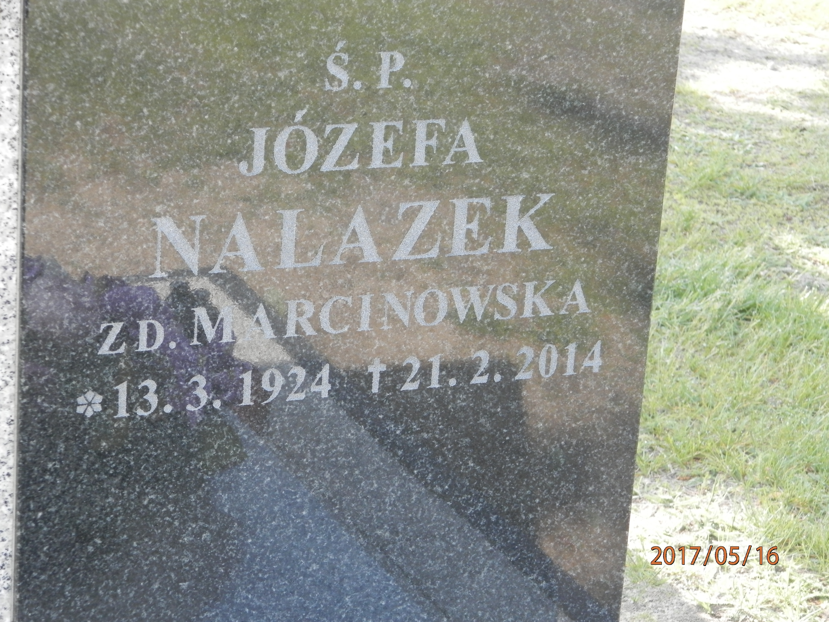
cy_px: 311
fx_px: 2539
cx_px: 414
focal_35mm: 106
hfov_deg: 18.5
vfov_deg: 14.0
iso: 200
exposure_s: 1/80
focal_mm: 19
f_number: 4.5
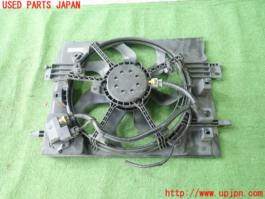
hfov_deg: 69.4
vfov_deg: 54.9
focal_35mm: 25
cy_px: 100
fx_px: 191
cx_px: 132
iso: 200
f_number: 2
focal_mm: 4.5
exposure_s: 1/50
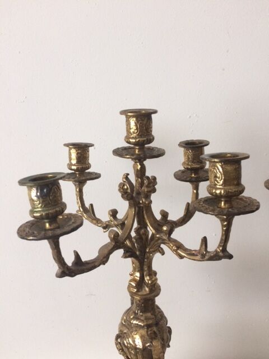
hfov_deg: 48.2
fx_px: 300
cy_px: 180
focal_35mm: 29
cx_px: 134
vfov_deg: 61.7
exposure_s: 1/33
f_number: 2.2
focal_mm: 4.15
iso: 160
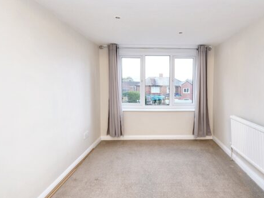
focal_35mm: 18
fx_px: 137
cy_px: 91
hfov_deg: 86.7
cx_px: 158
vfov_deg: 71.4
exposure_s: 1/20
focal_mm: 10
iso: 800
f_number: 4
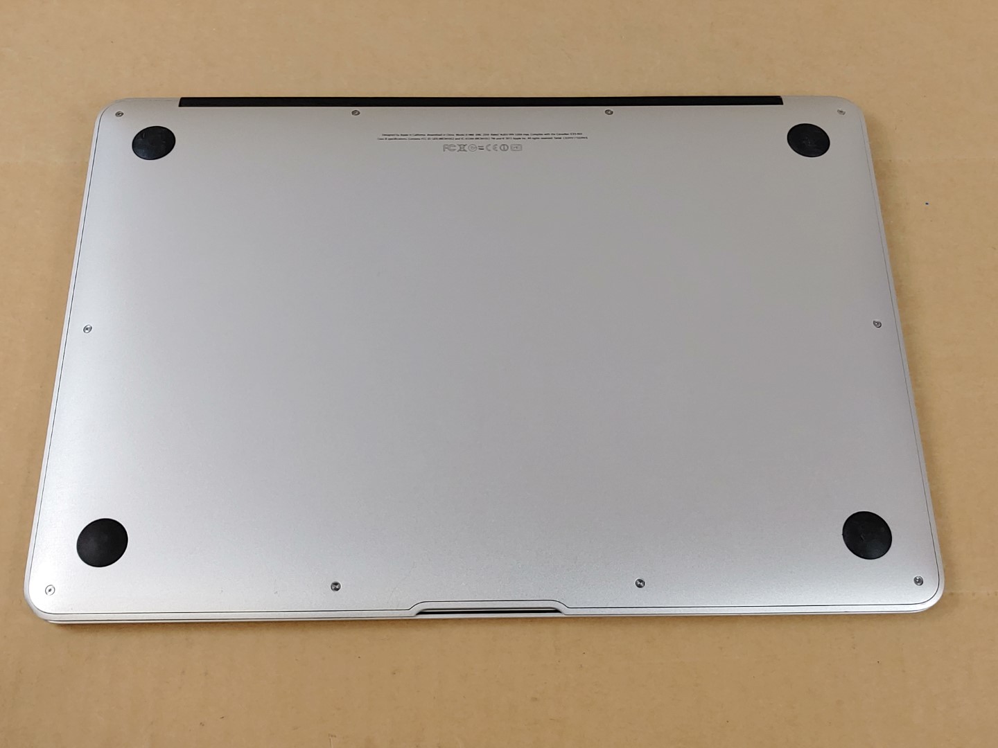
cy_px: 374
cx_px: 499
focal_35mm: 44
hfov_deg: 42.9
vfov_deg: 32.9
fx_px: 1269
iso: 50
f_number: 1.8
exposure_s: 1/136
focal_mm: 4.36
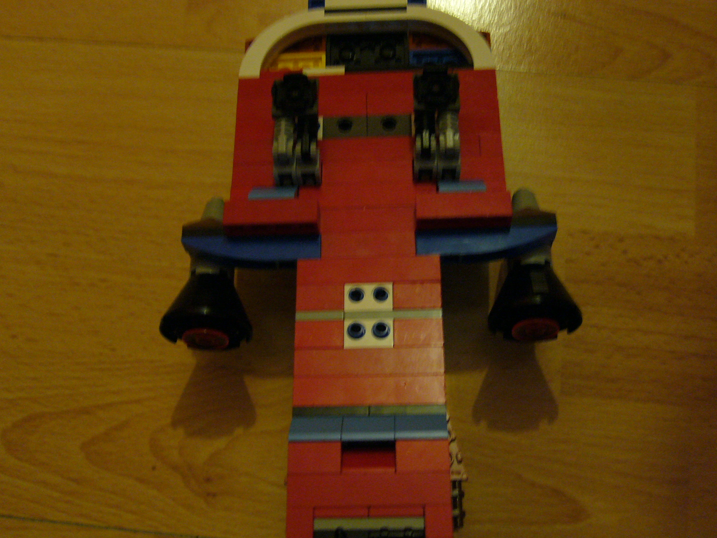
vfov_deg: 32.2
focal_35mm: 45
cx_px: 358
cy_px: 269
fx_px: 932
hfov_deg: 42.1
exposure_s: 1/8
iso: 200
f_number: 3.2
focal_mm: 7.5
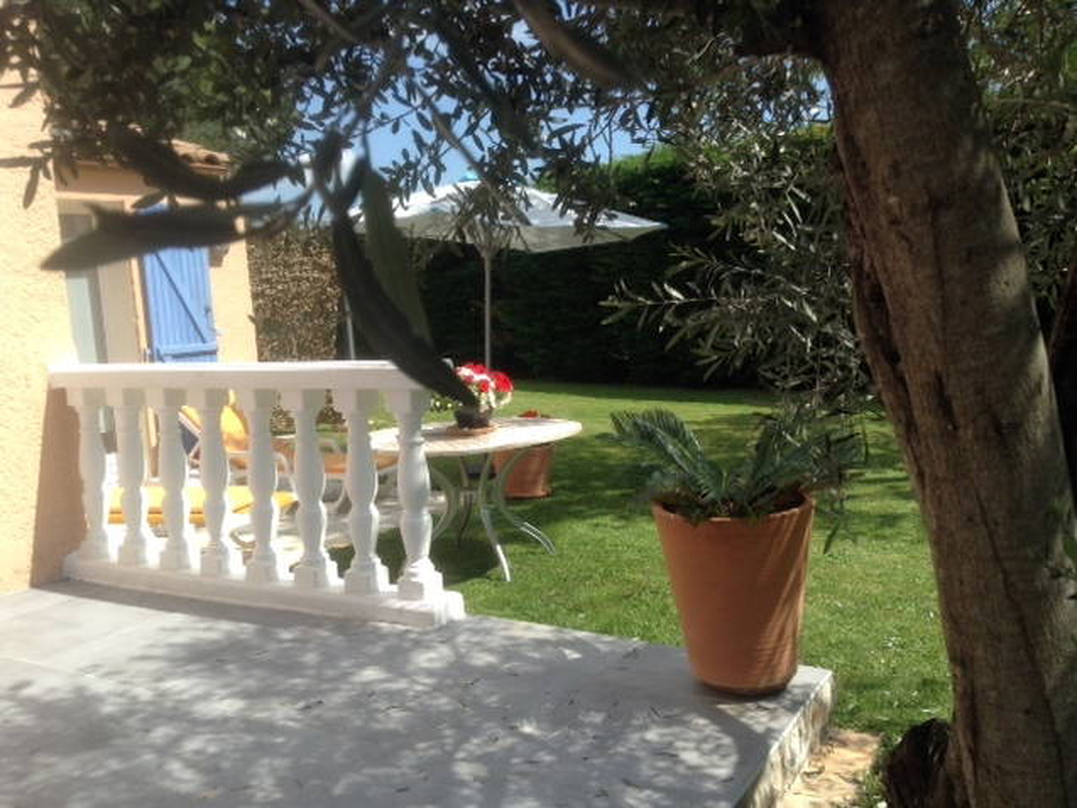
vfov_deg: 43.0
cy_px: 404
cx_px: 538
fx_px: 1027
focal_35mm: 33
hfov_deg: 55.3
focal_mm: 3.3
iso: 32
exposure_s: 1/864
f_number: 2.4
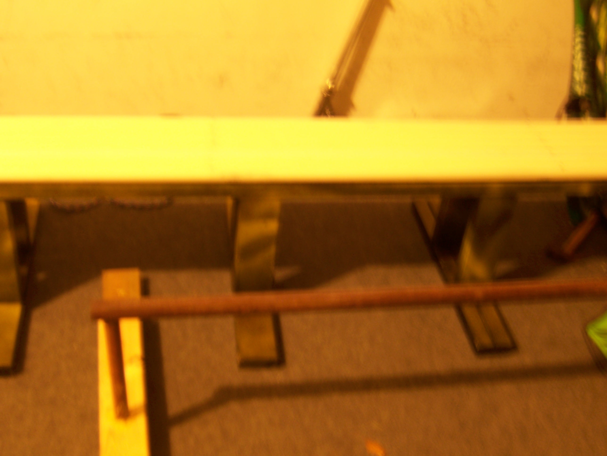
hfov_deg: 42.1
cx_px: 304
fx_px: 789
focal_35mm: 45
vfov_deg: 32.2
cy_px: 228
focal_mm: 7.7
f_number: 3.2
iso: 80
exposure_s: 2
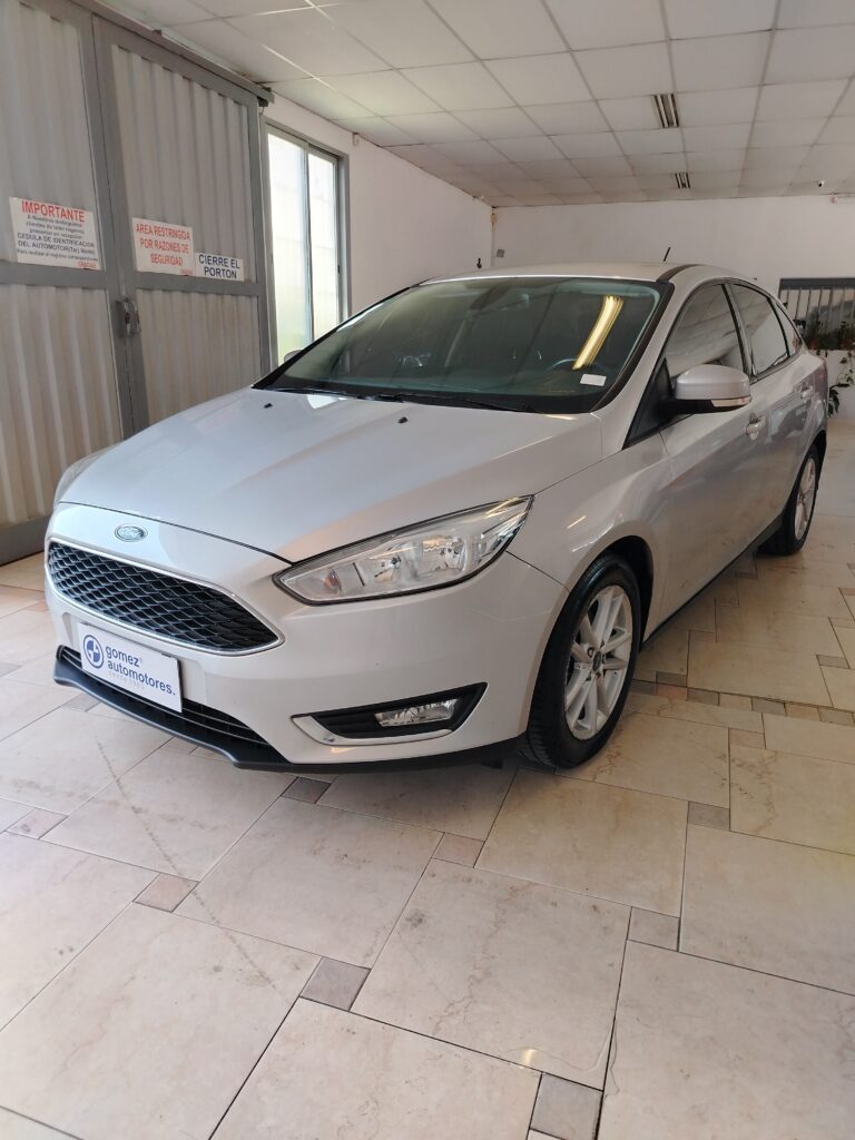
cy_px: 570
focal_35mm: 24
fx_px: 790
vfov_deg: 71.6
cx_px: 428
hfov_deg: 56.8
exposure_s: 1/100
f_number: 1.75
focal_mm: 5.25
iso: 369
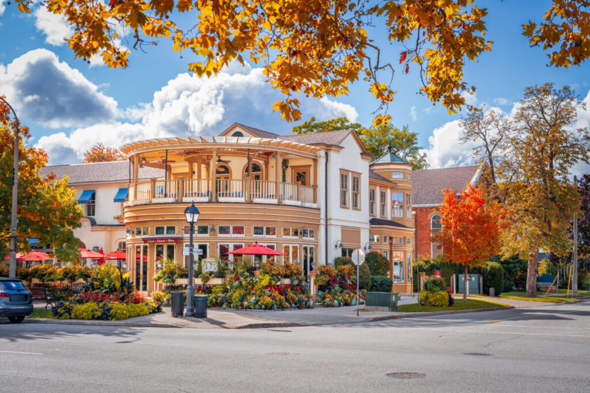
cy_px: 196
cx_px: 295
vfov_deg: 26.5
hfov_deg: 38.9
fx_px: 836
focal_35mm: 51
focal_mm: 51
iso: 100
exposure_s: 1/200
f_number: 6.3
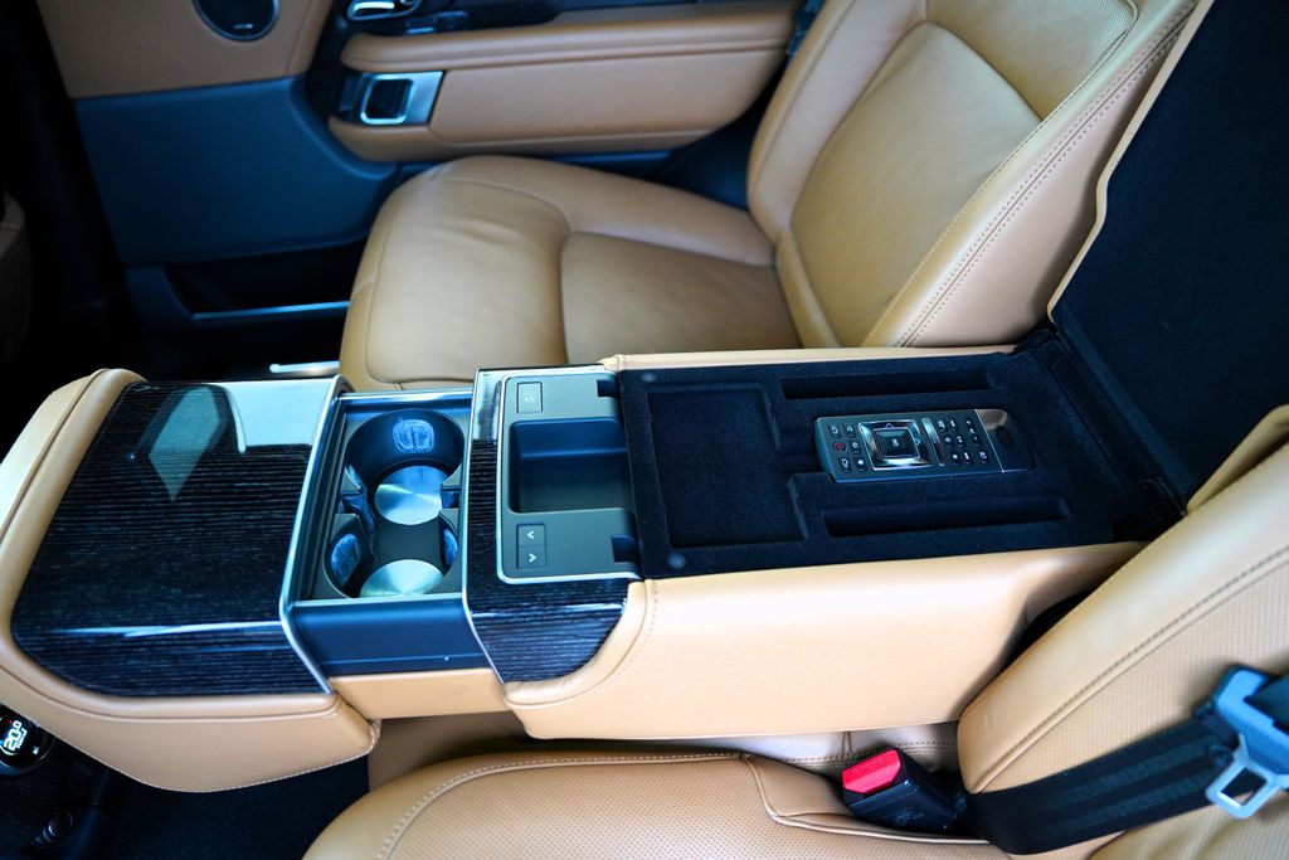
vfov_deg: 53.1
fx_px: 859
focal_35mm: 24
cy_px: 430
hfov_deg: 73.7
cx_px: 644
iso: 3200
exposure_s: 1/160
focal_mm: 24
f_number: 2.8
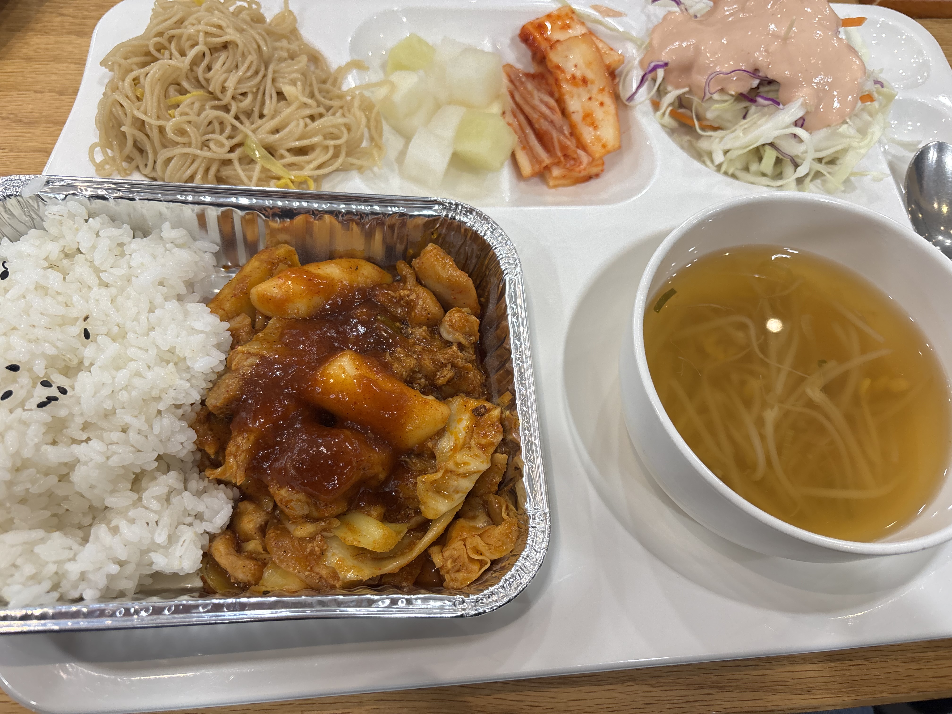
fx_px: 715
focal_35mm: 26
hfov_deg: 67.3
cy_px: 357
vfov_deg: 53.1
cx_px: 476
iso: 125
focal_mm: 5.96
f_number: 1.6
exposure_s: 1/120
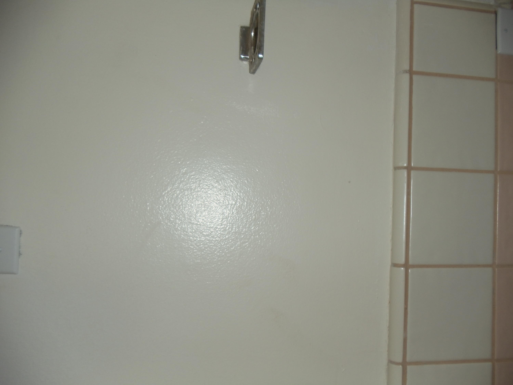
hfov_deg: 42.9
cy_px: 192
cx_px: 256
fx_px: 652
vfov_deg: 32.9
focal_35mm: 44
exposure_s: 1/30
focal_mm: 6
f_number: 3.5
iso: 80
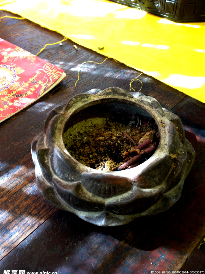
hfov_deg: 41.8
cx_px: 105
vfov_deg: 54.0
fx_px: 269
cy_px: 137
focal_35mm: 34
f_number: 2.4
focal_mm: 4.12
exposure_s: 1/20
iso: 100
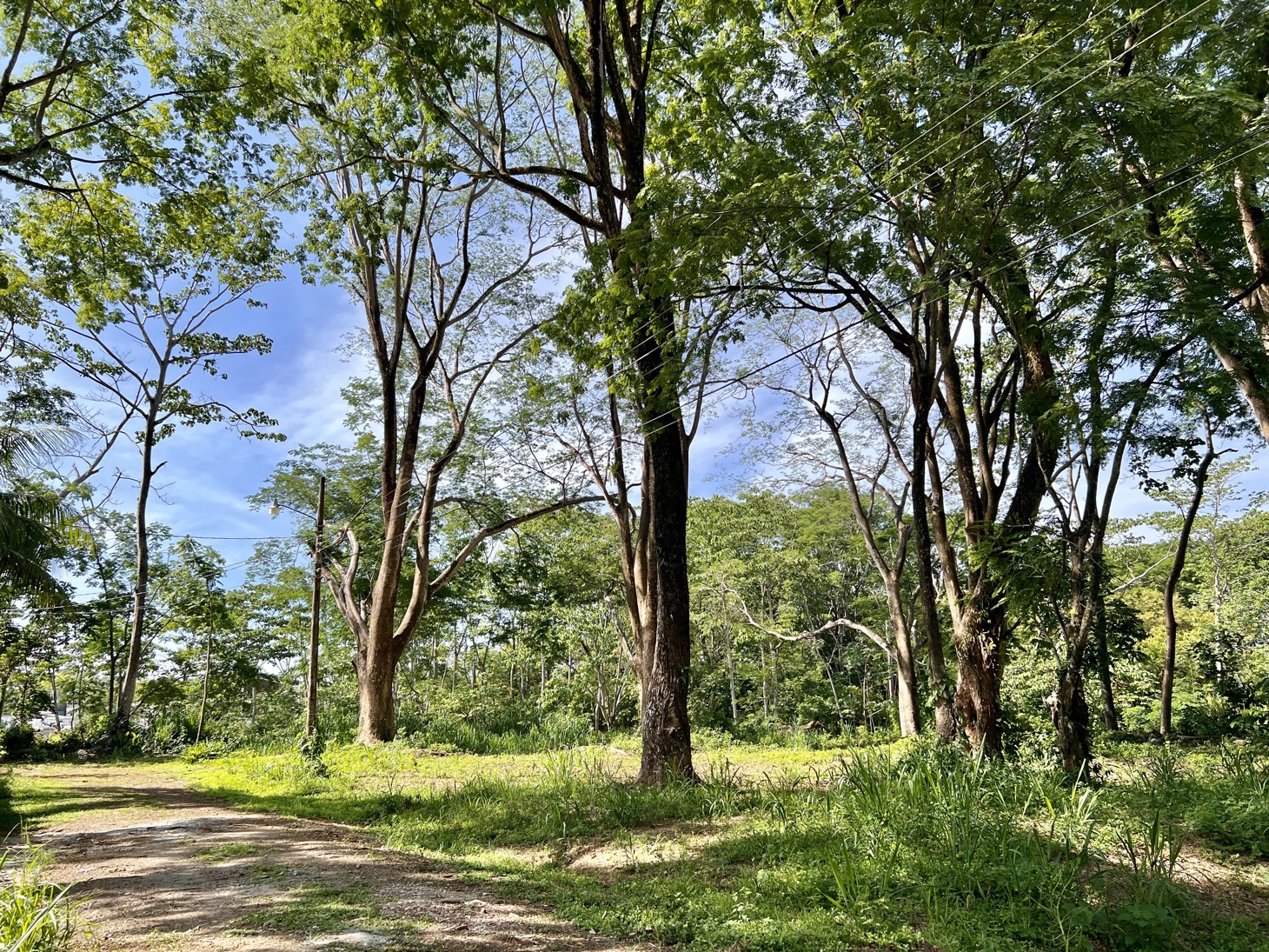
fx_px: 953
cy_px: 476
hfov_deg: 67.3
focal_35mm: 26
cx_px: 634
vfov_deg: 53.1
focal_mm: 5.7
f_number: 1.5
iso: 50
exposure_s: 1/1029
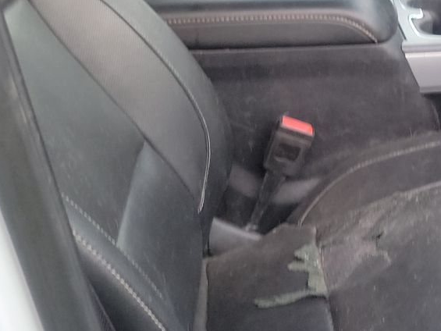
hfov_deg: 25.8
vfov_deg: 21.6
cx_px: 517
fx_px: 866
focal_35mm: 68
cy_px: 117
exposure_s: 1/59
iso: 573
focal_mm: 6.7
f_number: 1.8
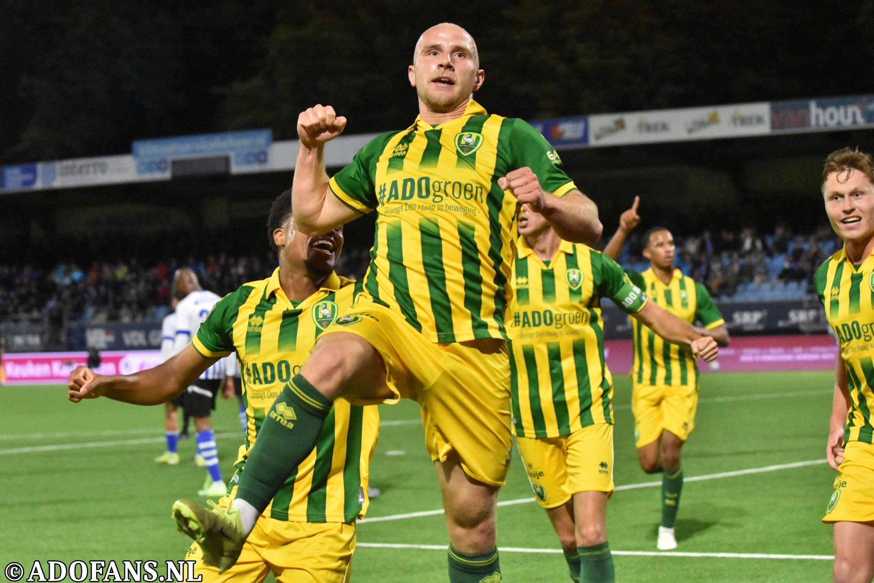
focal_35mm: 105
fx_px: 2549
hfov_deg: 19.5
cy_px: 292
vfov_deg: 13.0
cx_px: 437
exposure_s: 1/1250
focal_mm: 70
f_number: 3.5
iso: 8000
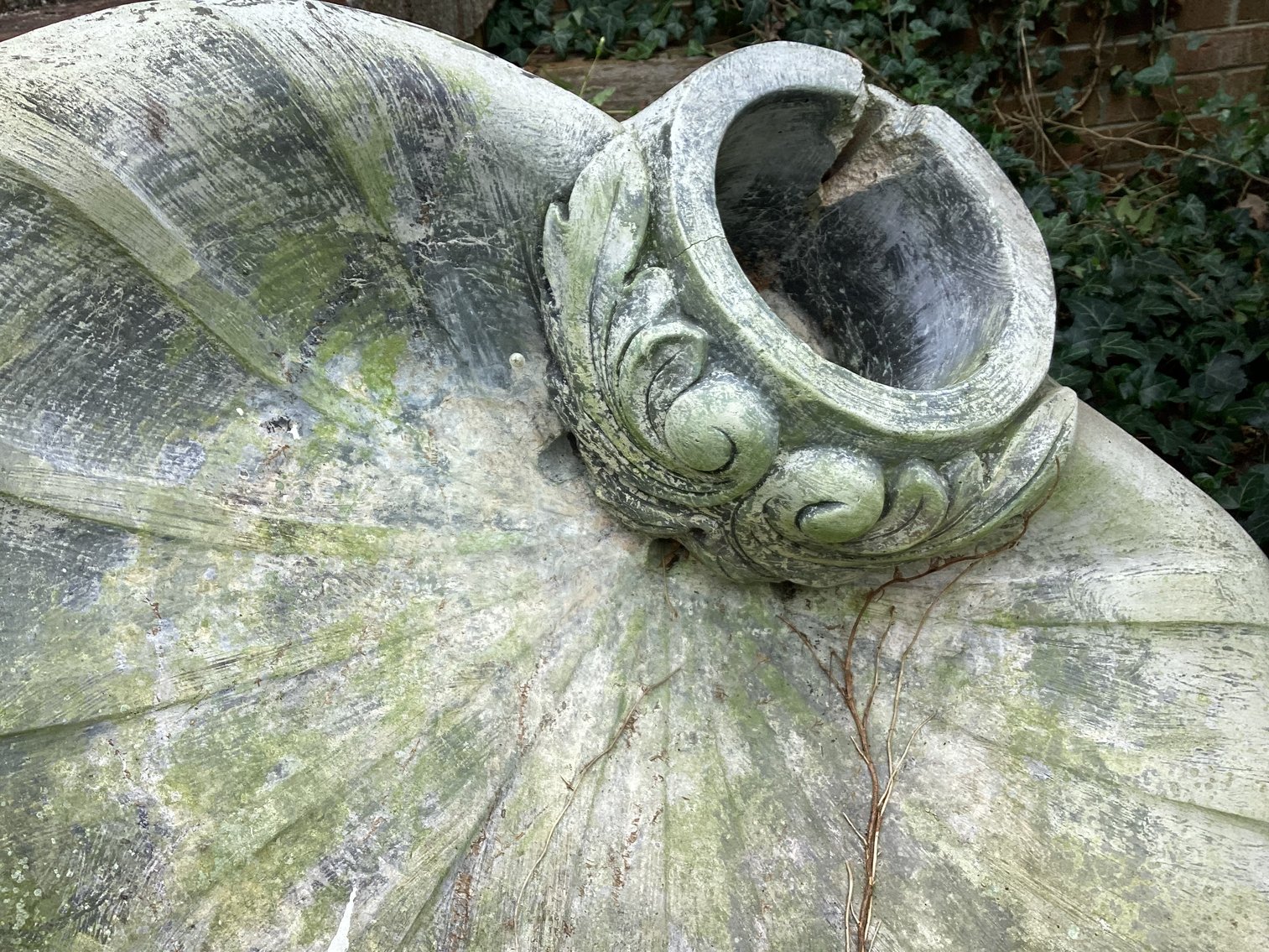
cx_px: 634
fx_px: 1137
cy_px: 476
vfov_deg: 45.4
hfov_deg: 58.3
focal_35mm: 31
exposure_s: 1/392
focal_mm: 3.3
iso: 25
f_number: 2.4
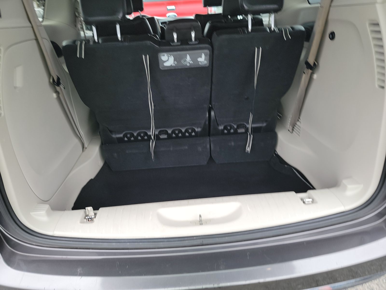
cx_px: 193
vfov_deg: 56.8
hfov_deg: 71.6
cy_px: 145
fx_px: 268
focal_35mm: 24
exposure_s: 1/59
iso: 79
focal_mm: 6.7
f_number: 1.8
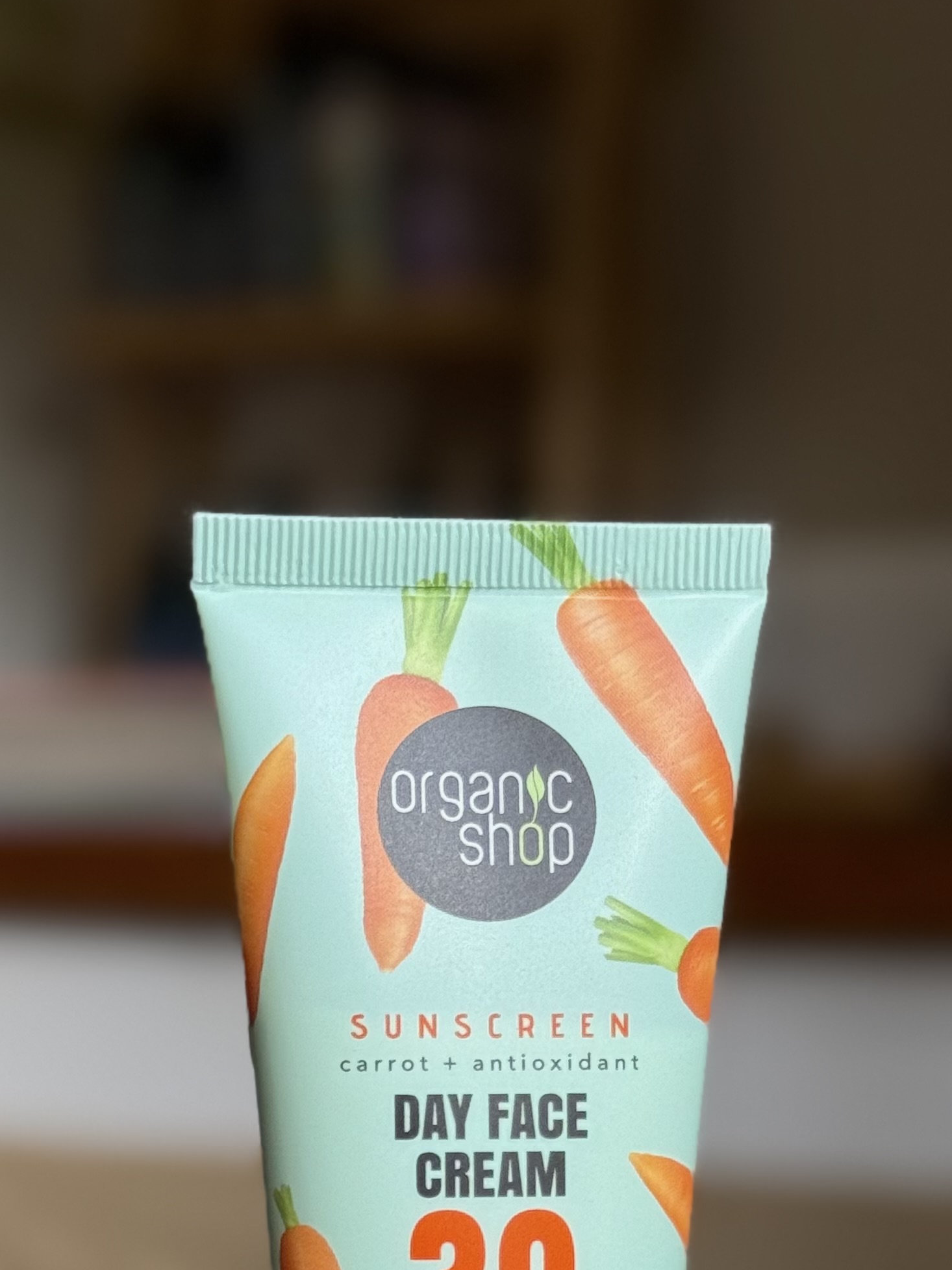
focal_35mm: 99
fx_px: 3631
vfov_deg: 19.5
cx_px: 462
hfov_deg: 14.9
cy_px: 1125
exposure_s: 1/121
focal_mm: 6.76
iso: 50
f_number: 1.78
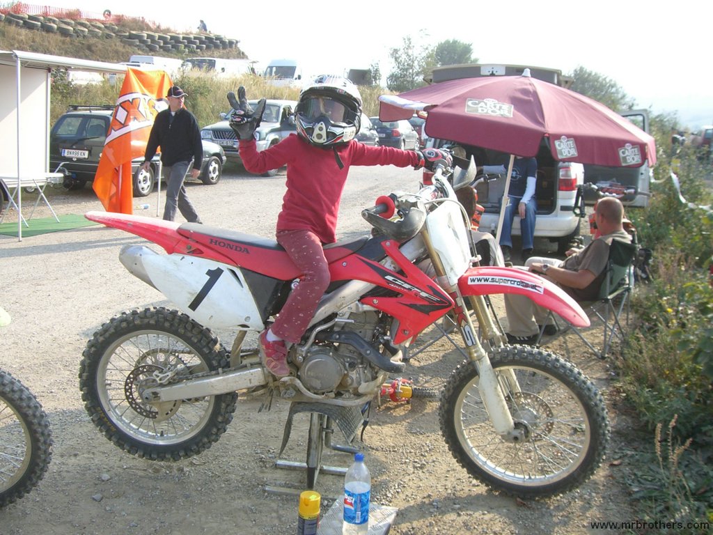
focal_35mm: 38
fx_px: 783
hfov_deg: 49.0
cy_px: 268
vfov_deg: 37.7
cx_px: 356
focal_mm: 6.2
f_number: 4.3
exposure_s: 1/160
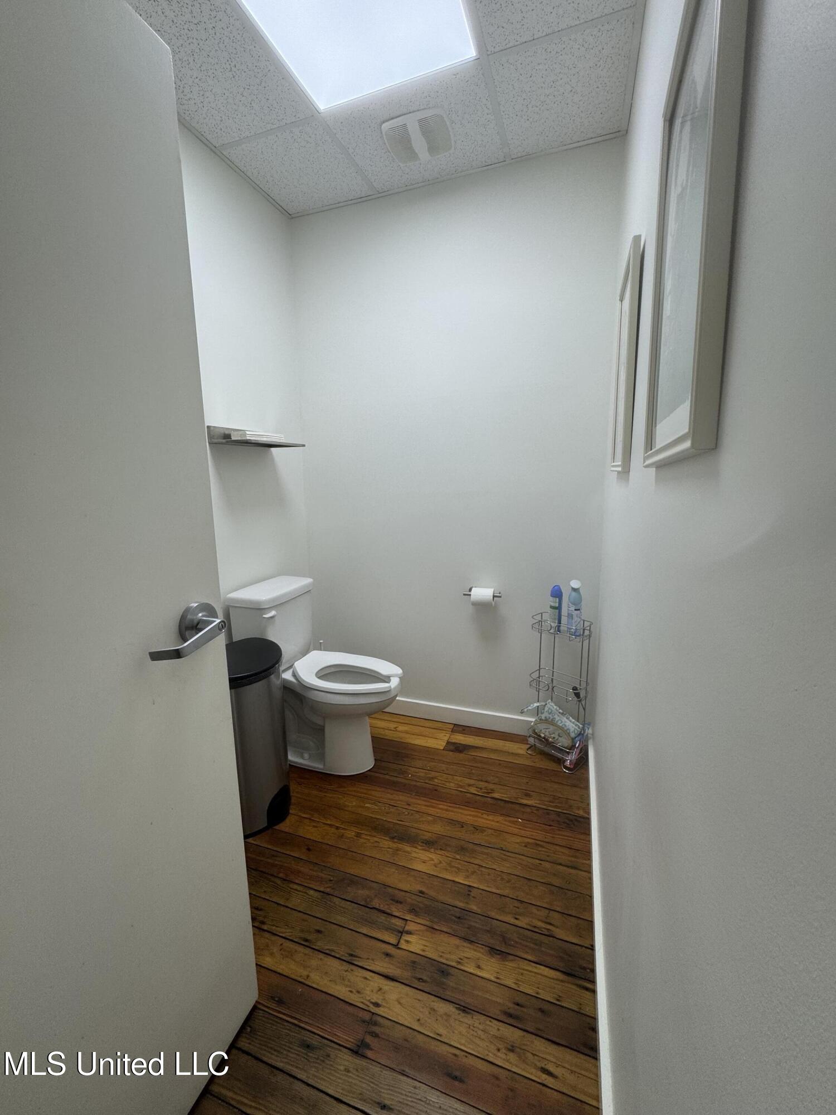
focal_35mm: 14
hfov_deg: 85.7
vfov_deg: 102.1
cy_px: 558
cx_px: 418
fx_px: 451
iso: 64
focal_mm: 2.22
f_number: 2.2
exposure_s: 1/120
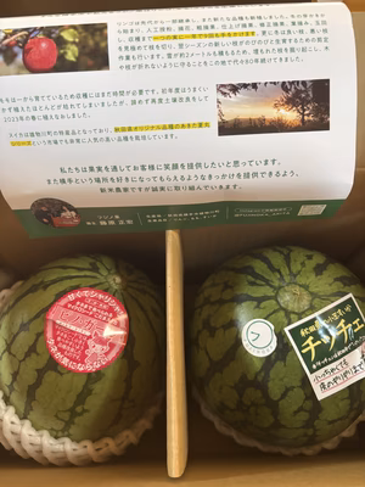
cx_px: 182
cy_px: 244
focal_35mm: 26
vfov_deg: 67.3
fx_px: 366
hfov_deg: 53.1
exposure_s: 1/60
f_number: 1.6
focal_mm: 5.96
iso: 320
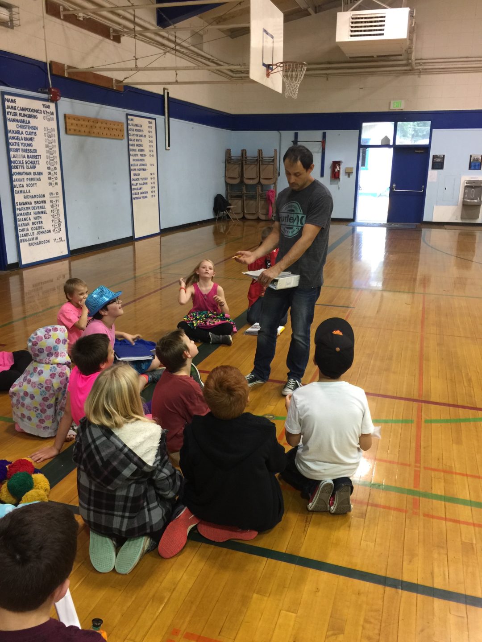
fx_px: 538
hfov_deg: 48.2
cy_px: 321
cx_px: 241
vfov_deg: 61.7
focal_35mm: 29
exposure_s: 1/15
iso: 80
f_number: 2.2
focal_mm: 4.15
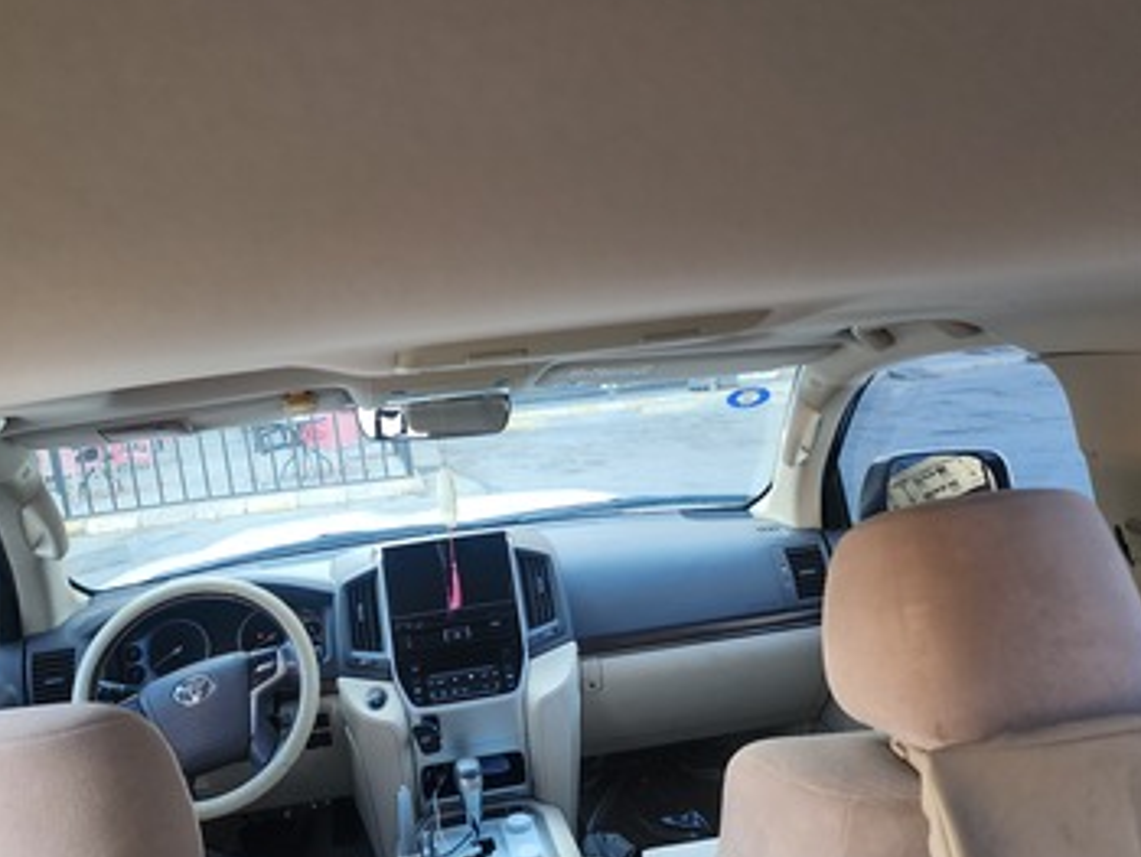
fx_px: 990
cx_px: 497
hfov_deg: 59.7
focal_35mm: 30
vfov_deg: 46.8
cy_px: 455
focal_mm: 6.4
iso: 100
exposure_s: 1/180
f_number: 1.8
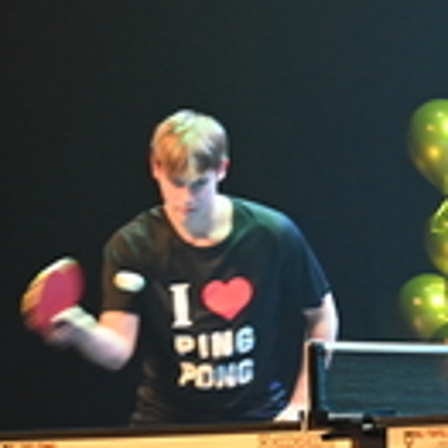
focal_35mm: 284
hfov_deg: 6.1
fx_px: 4158
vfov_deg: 6.2
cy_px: 357
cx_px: 701
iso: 5000
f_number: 6
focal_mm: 73
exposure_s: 1/60
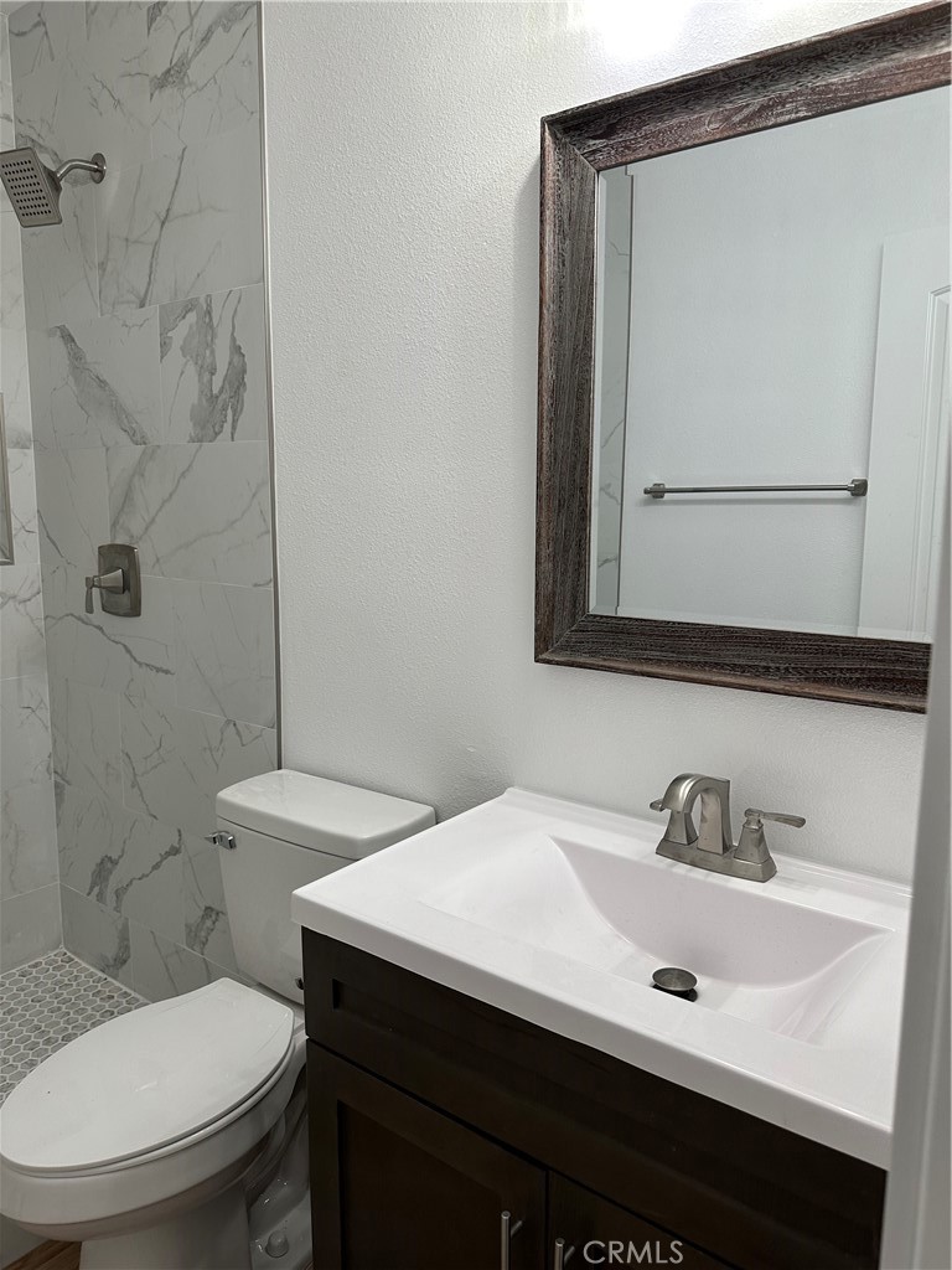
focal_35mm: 24
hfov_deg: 56.8
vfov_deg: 71.6
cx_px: 476
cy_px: 635
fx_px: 880
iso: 125
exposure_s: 1/120
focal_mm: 6.86
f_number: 1.78
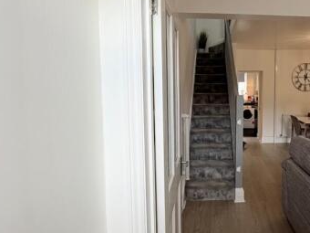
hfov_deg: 67.8
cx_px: 226
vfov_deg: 56.7
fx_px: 215
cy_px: 104
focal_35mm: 24
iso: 125
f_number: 2.2
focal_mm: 2.22
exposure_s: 1/99
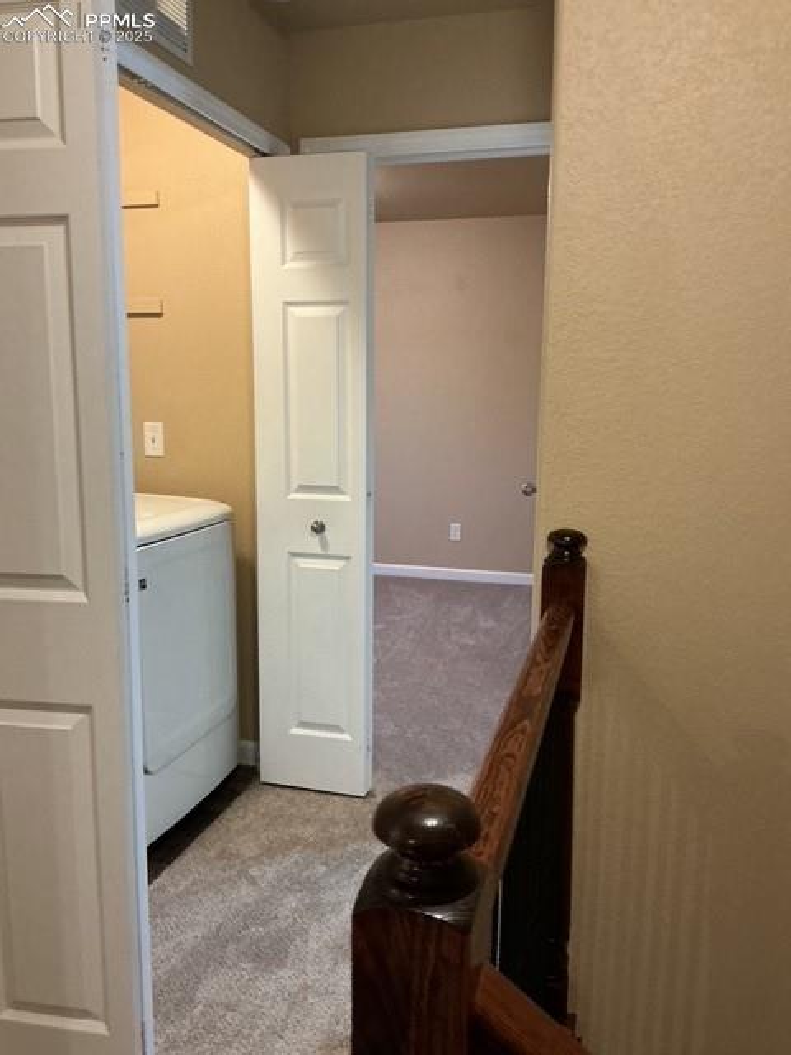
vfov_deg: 61.7
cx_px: 396
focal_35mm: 29
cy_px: 528
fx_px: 884
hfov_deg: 48.2
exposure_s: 1/50
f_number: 1.8
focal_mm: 3
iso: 250
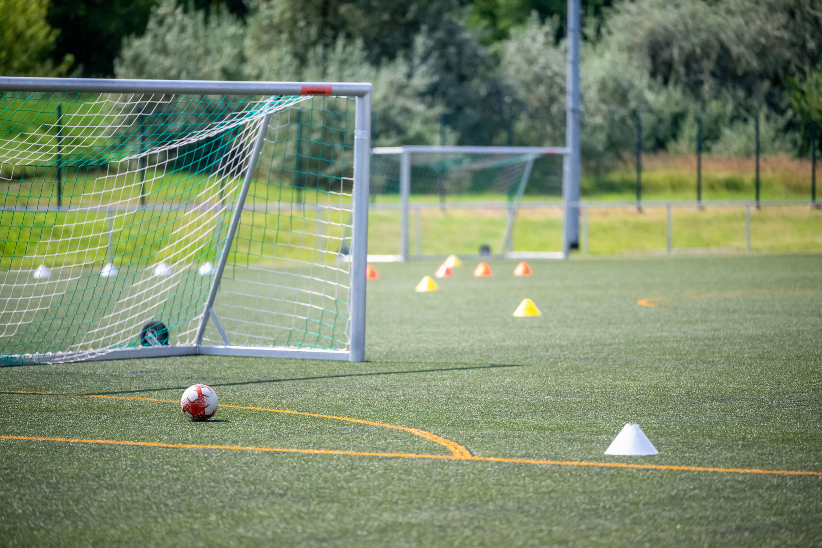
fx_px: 4567
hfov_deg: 10.3
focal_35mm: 200
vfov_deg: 6.9
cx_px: 411
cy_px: 274
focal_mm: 200
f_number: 2.8
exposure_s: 1/32000
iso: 6400
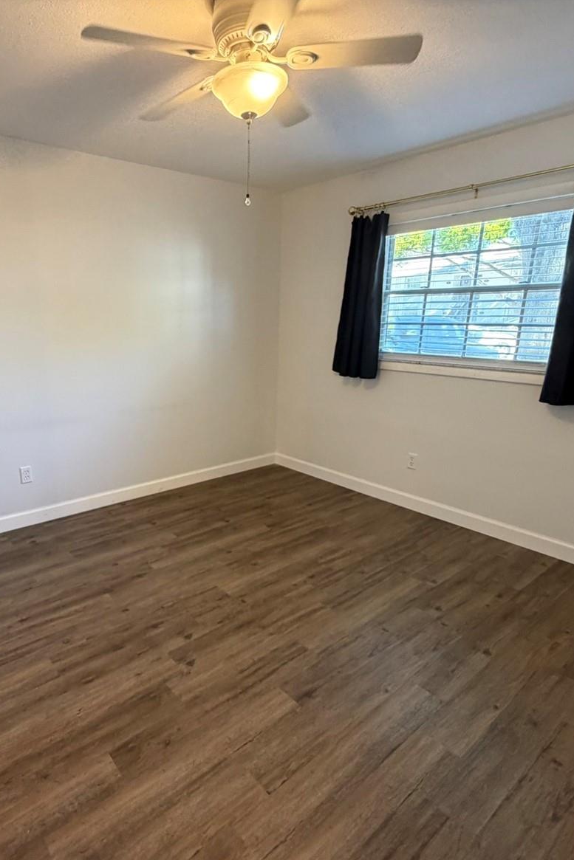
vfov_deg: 84.0
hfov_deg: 61.2
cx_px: 219
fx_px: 478
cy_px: 441
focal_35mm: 20
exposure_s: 1/60
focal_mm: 2.22
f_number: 2.2
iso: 320
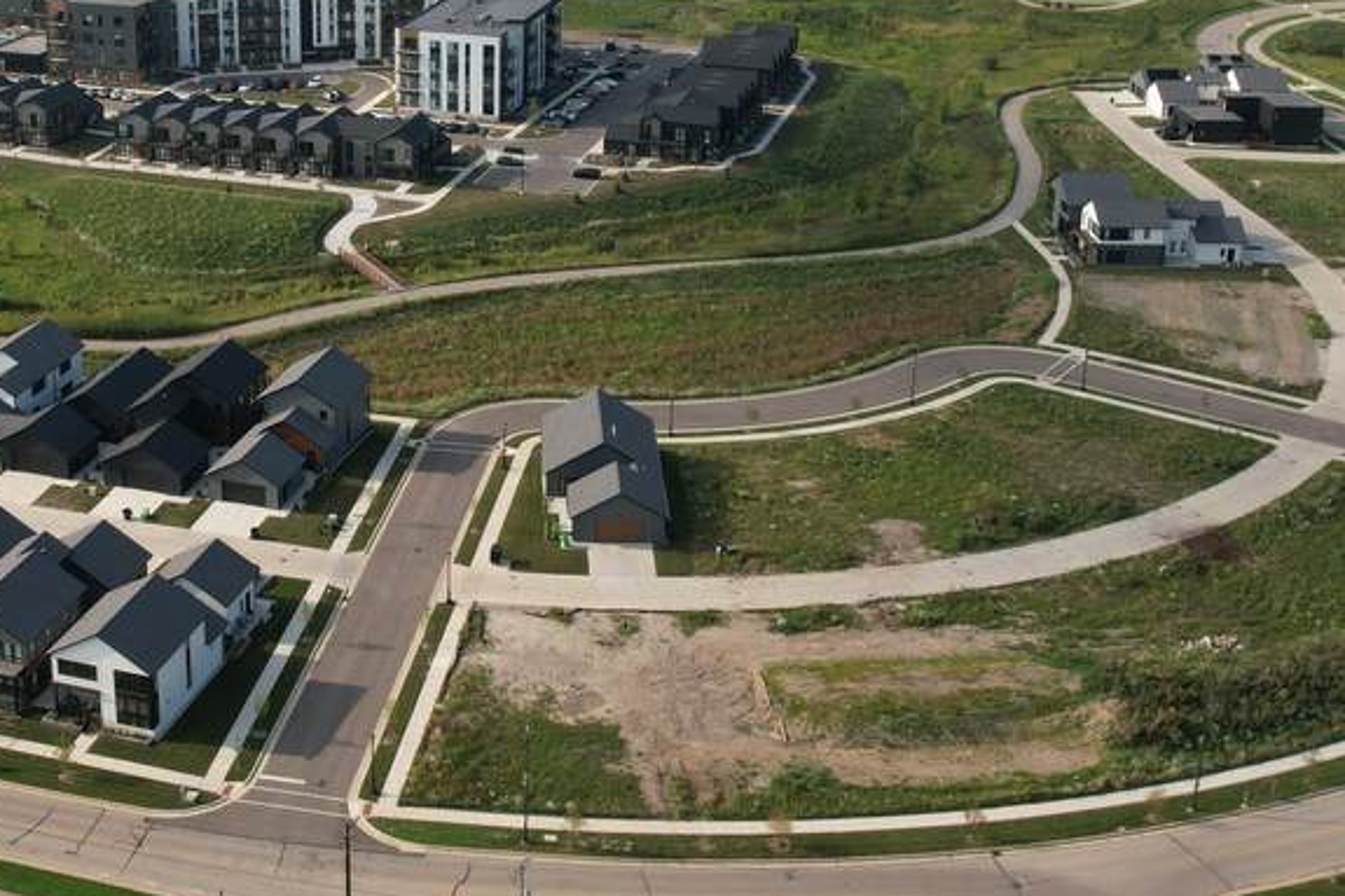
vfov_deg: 27.1
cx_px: 433
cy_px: 223
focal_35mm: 49
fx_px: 1830
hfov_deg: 39.8
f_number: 2.8
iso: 100
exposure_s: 1/400
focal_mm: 8.38
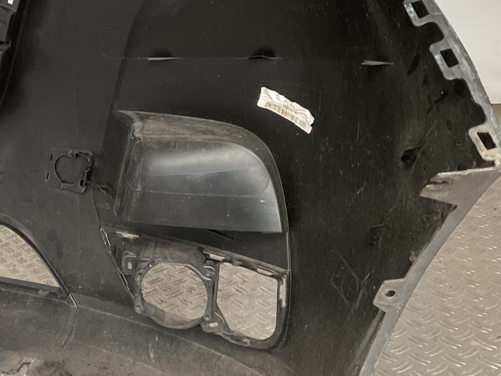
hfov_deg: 33.3
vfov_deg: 26.5
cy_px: 201
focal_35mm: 55
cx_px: 58
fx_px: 796
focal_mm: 3
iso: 80
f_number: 1.8
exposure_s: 1/50
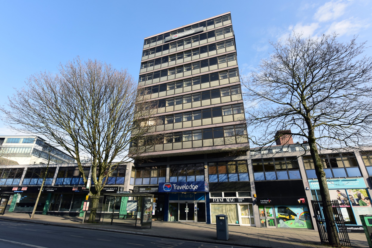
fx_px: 186
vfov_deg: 67.4
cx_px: 186
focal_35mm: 18
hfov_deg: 90.0
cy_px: 124
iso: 500
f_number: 10
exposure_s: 1/400
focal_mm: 18
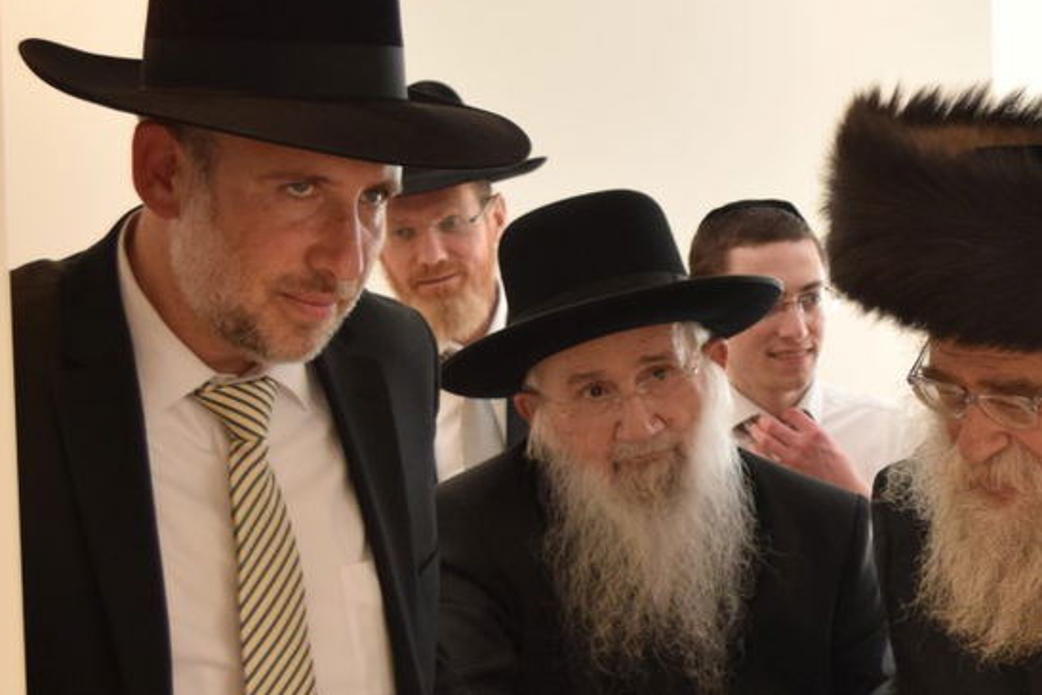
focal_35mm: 111
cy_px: 479
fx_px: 3222
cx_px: 1192
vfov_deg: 12.3
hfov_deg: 17.6
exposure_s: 1/125
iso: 800
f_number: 5.6
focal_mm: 29
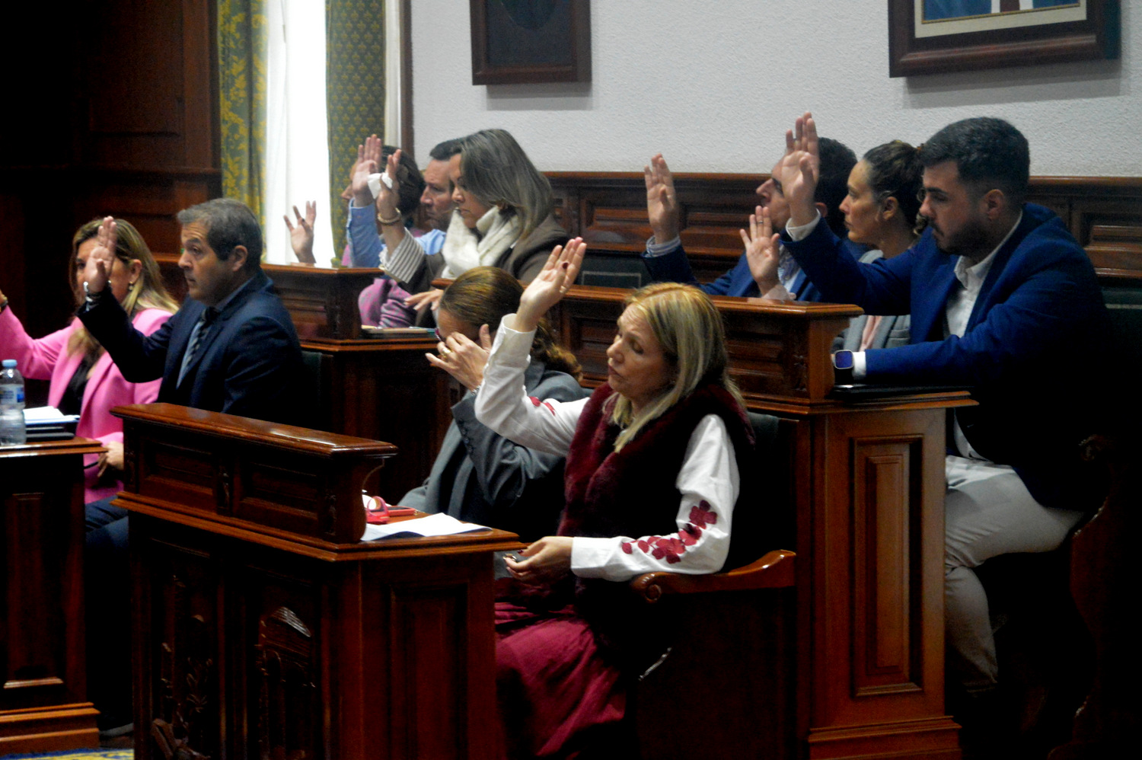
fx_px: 3329
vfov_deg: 13.0
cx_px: 571
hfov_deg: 19.5
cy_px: 380
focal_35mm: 105
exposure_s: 1/160
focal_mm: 70
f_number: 9
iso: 6400
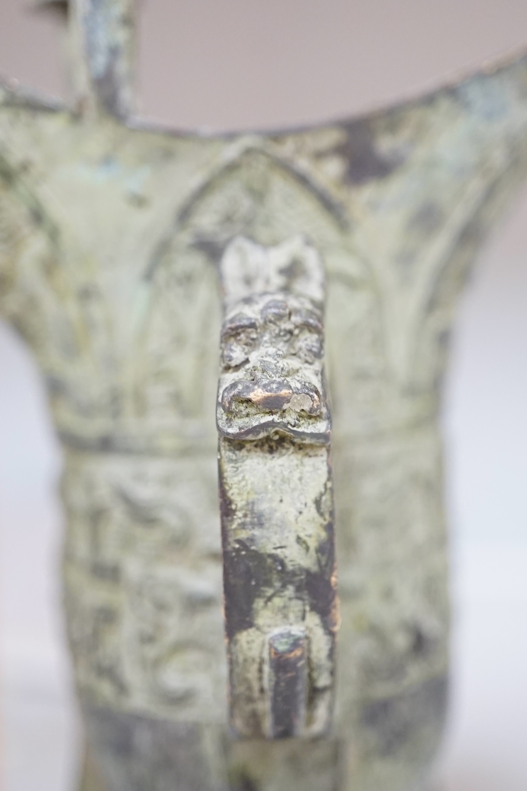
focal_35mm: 58
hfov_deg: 23.4
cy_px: 357
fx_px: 1273
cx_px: 292
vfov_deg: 34.5
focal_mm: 30
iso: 1250
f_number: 3.5
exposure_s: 1/60
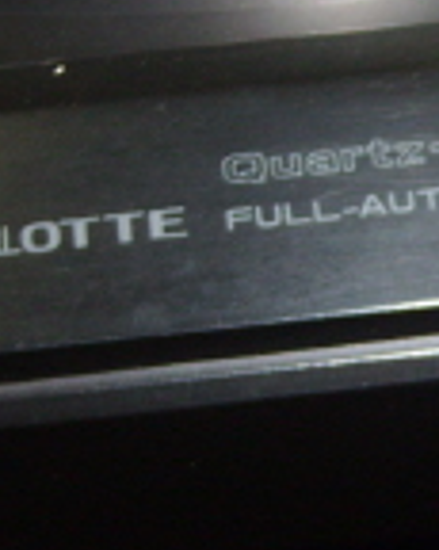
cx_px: 447
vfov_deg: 20.2
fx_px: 1545
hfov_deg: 15.8
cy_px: 267
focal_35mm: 95
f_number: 2.8
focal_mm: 5.8
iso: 100
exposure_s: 1/30
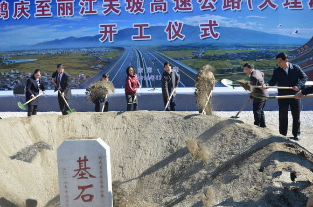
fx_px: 273
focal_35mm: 32
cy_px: 104
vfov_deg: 41.6
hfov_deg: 59.6
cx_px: 156
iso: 200
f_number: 8
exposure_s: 1/250
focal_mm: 21
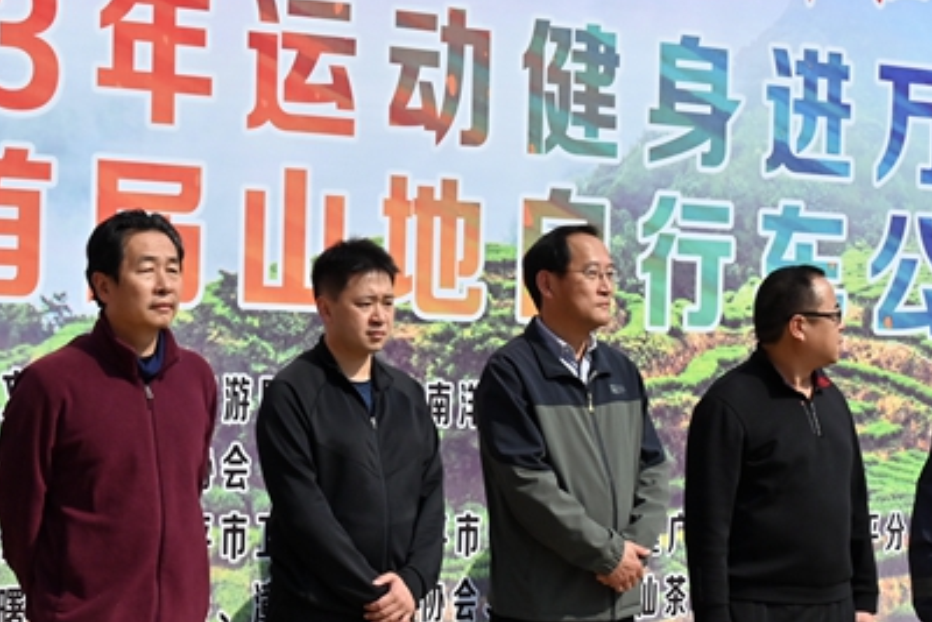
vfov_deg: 13.4
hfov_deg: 20.0
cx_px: 426
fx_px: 2641
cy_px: 487
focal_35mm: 102
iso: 1000
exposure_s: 1/1000
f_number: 16
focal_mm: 51
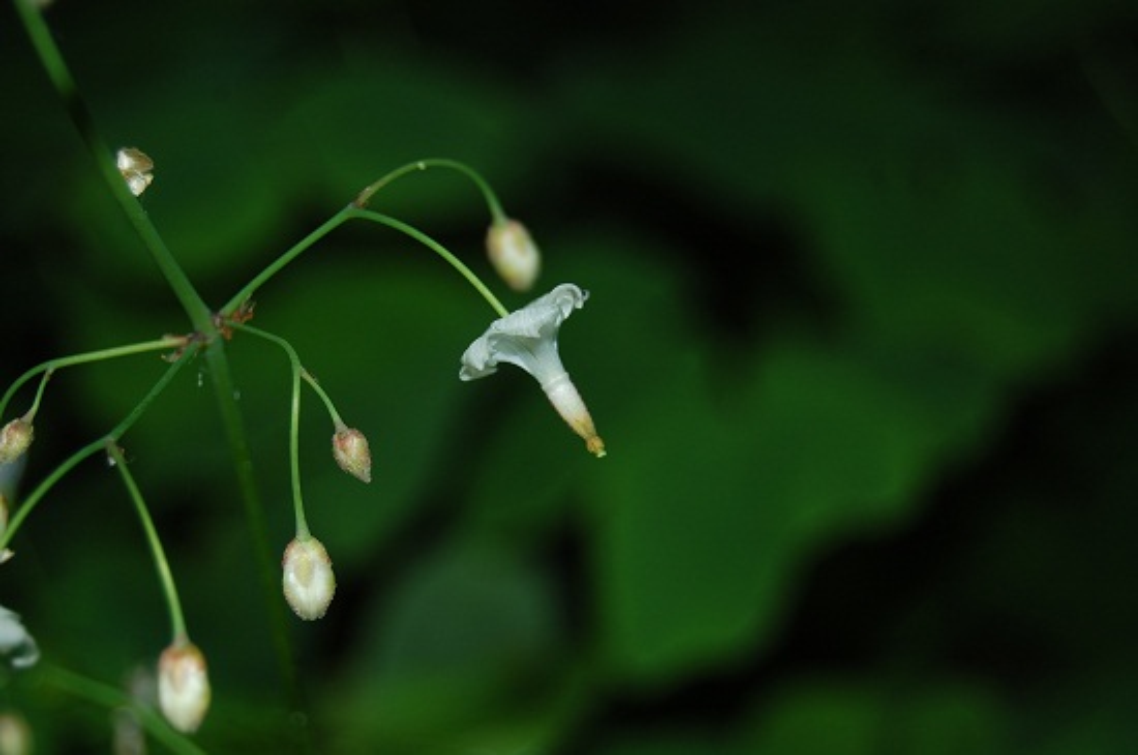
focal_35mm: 82
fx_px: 2604
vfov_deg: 16.5
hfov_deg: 24.7
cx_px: 569
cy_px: 378
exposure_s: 1/125
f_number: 5.6
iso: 200
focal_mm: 55
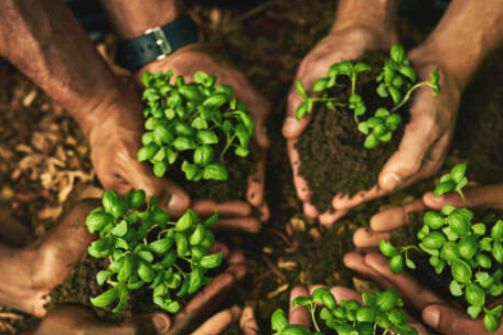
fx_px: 824
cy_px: 251
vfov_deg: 22.8
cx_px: 237
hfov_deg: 33.9
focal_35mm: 59
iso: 400
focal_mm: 35
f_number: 2.5
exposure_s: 1/160
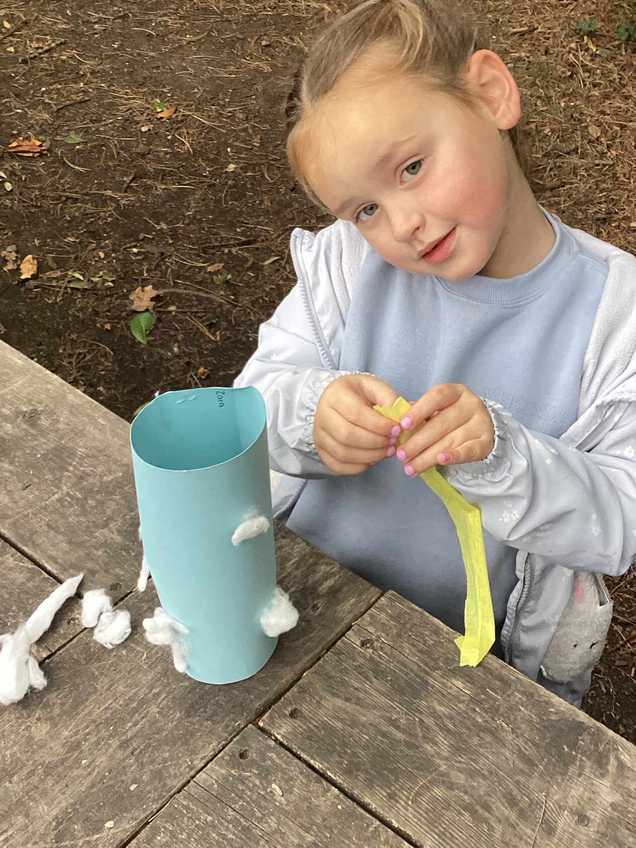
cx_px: 378
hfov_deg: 30.8
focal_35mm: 47
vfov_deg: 40.4
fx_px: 1152
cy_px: 399
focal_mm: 3.3
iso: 80
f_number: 2.4
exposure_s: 1/100
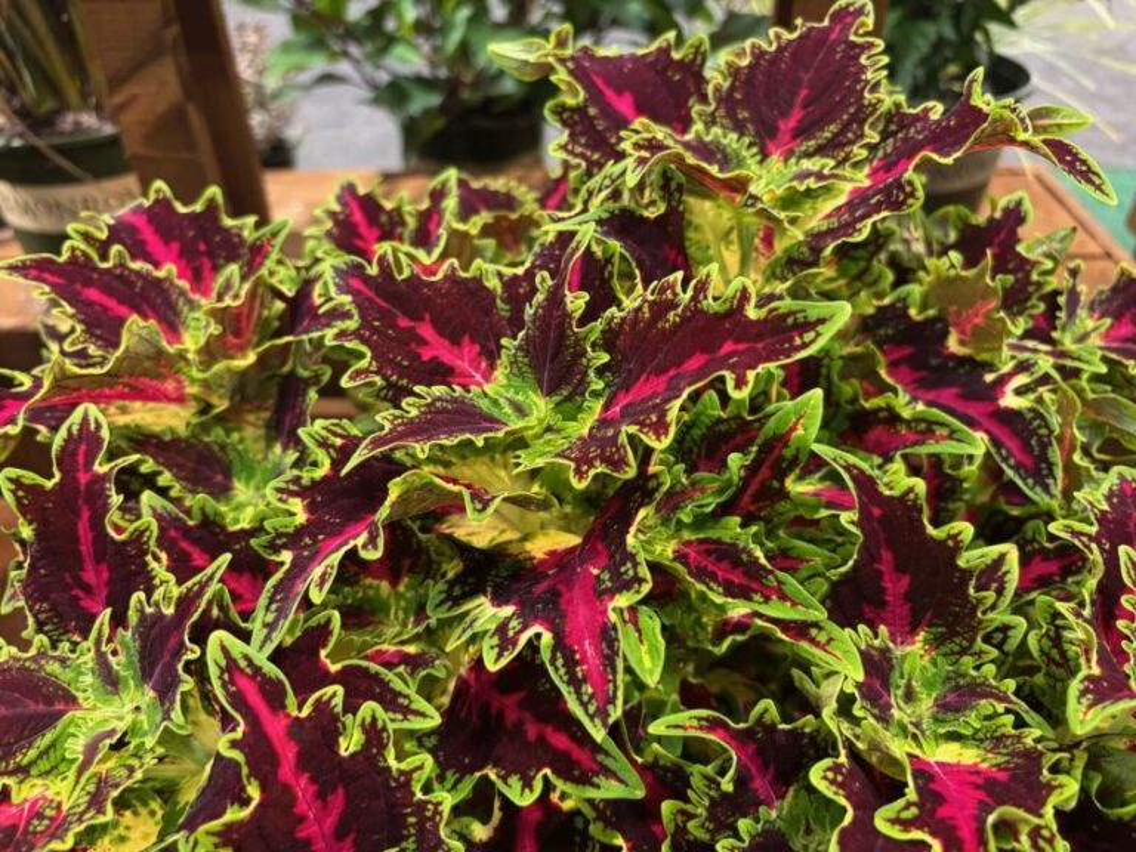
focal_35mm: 26
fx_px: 853
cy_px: 426
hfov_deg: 67.3
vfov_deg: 53.1
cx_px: 568
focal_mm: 5.96
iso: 250
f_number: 1.6
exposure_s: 1/60
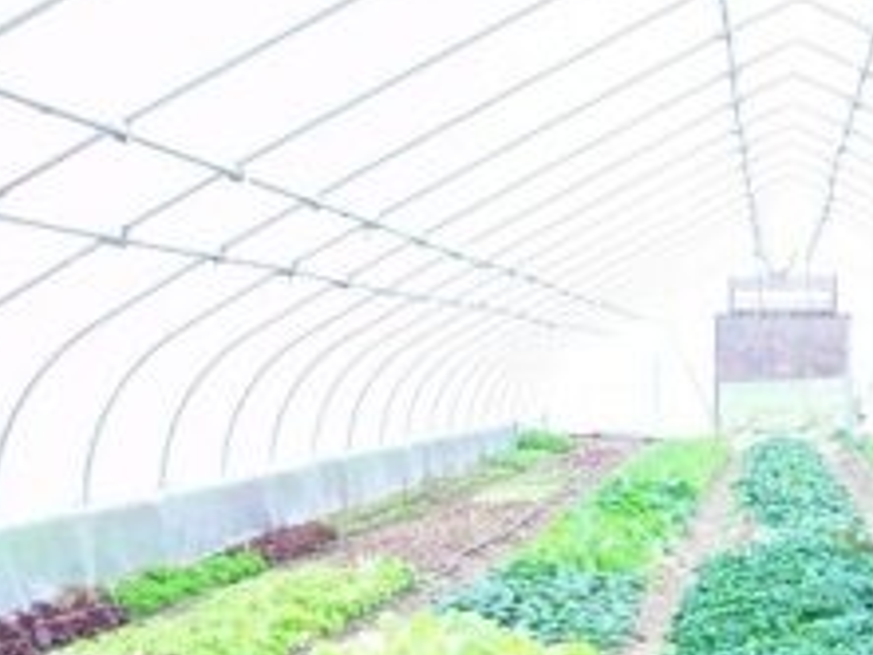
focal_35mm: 58
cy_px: 438
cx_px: 758
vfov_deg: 25.1
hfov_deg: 31.9
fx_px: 1464
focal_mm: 5.7
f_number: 2.8
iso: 64
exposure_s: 1/50
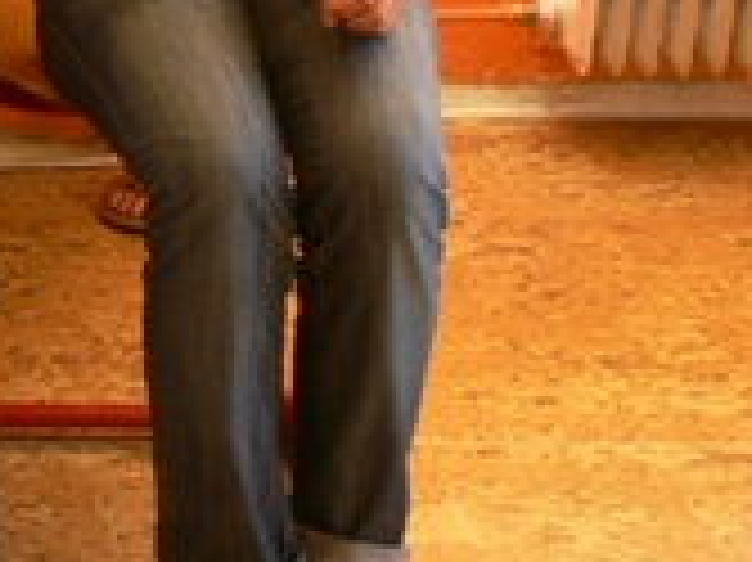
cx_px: -1036
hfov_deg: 10.3
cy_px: -279
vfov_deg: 8.6
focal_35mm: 168
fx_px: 3647
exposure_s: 1/40
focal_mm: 7.4
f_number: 2.8
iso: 80
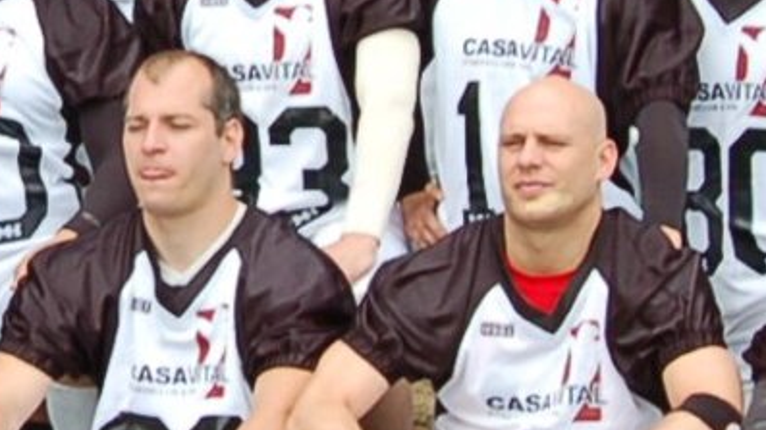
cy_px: -226
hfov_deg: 9.4
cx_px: -129
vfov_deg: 5.3
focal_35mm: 226
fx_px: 4589
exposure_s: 1/160
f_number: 6.3
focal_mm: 26
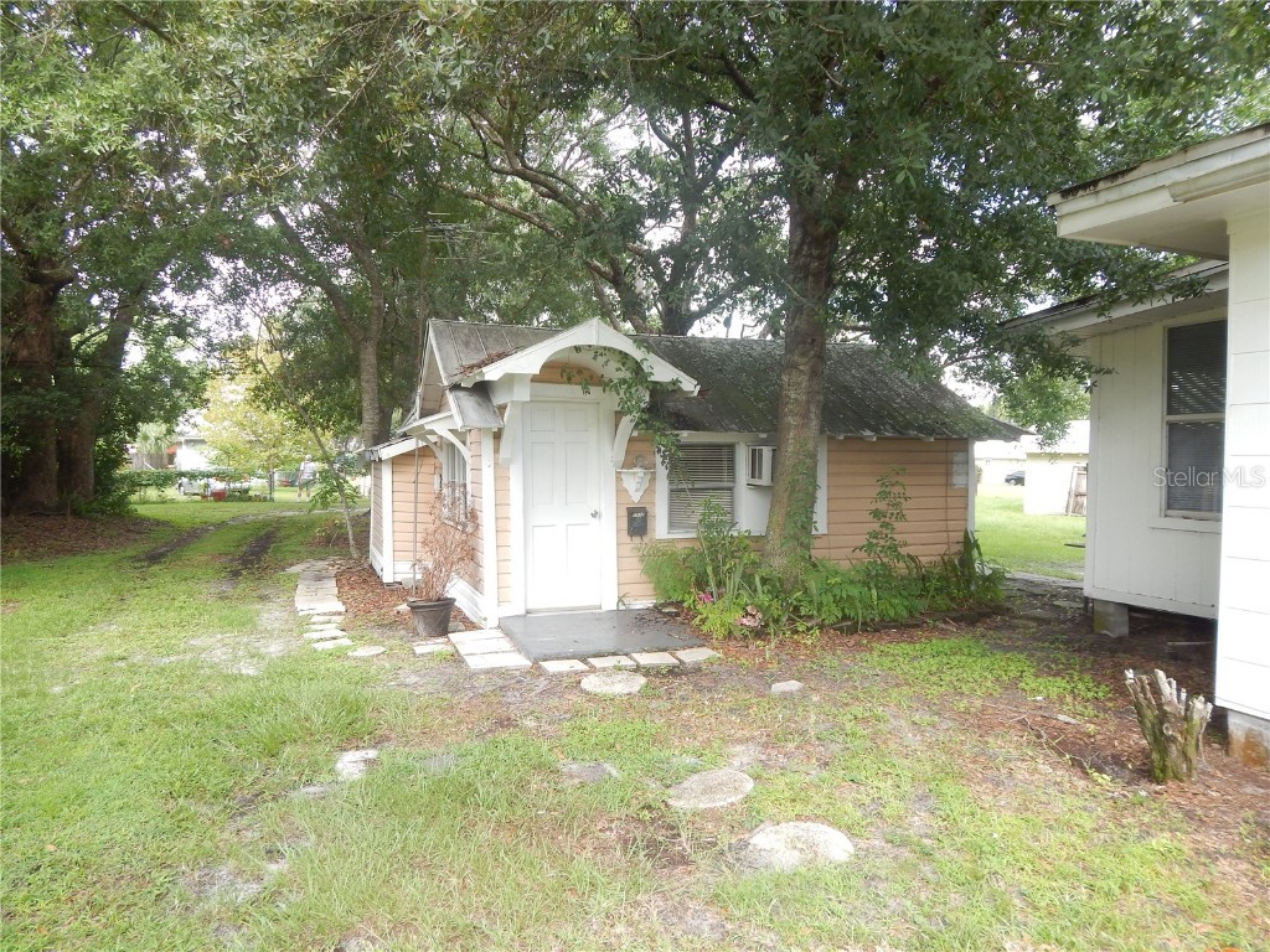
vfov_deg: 58.9
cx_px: 635
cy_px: 476
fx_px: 844
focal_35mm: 23
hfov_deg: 73.9
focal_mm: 4
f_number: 3
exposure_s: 1/160
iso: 125
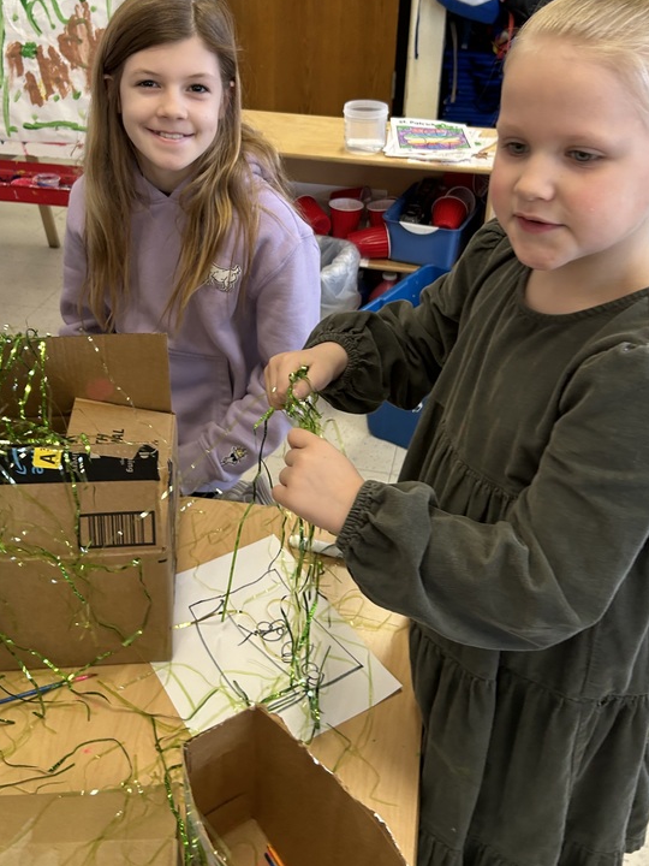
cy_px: 333
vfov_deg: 49.7
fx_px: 925
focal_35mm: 37
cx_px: 306
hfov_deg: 38.7
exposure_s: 1/60
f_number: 1.5
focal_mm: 5.7
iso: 100
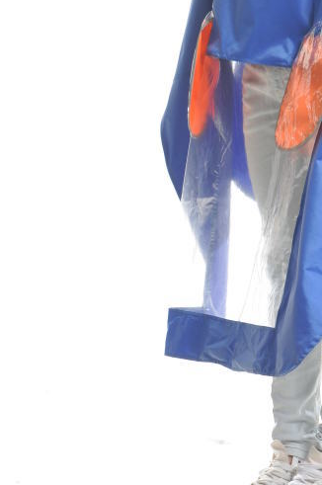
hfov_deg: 6.2
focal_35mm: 219
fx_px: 2946
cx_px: 294
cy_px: 74
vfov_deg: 9.4
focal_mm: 70
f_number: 7.1
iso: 200
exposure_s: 1/125
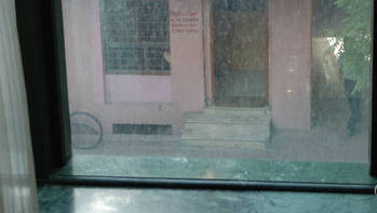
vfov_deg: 13.9
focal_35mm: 85
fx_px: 851
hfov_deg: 24.9
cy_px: -36
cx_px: 248
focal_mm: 27
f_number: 4
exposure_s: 1/30
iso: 160
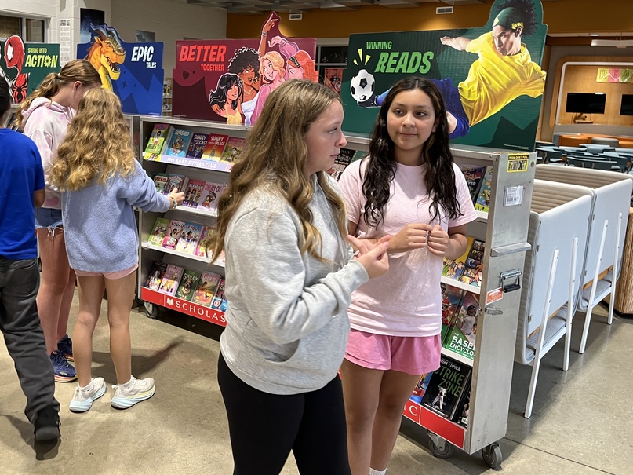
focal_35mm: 33
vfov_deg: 42.6
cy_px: 181
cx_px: 250
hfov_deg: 54.9
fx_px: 603
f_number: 1.6
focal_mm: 5.1
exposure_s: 1/60
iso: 125
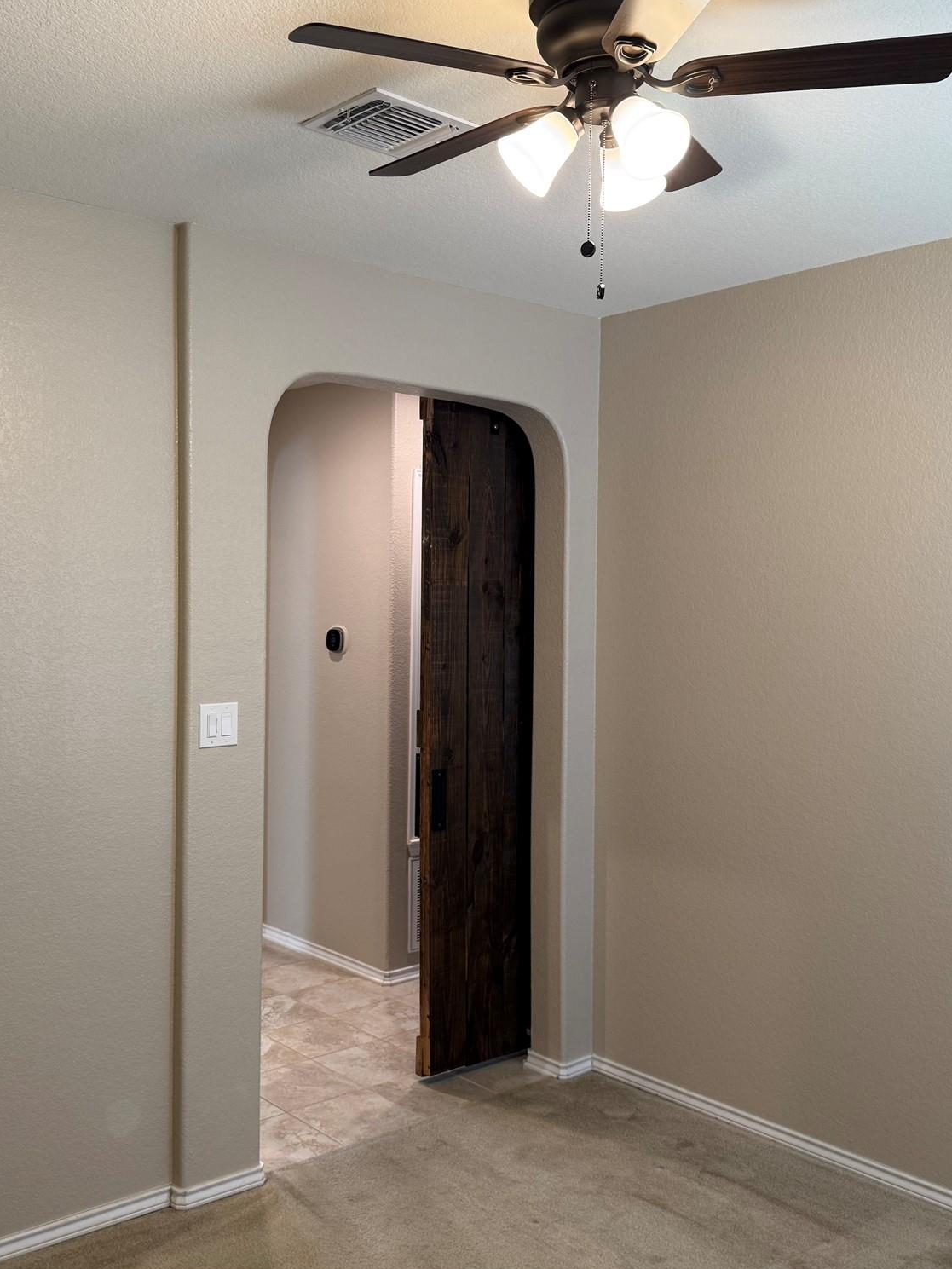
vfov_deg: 55.3
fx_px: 1210
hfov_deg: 42.7
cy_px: 639
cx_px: 380
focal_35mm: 33
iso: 125
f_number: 1.78
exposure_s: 1/60
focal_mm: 6.76
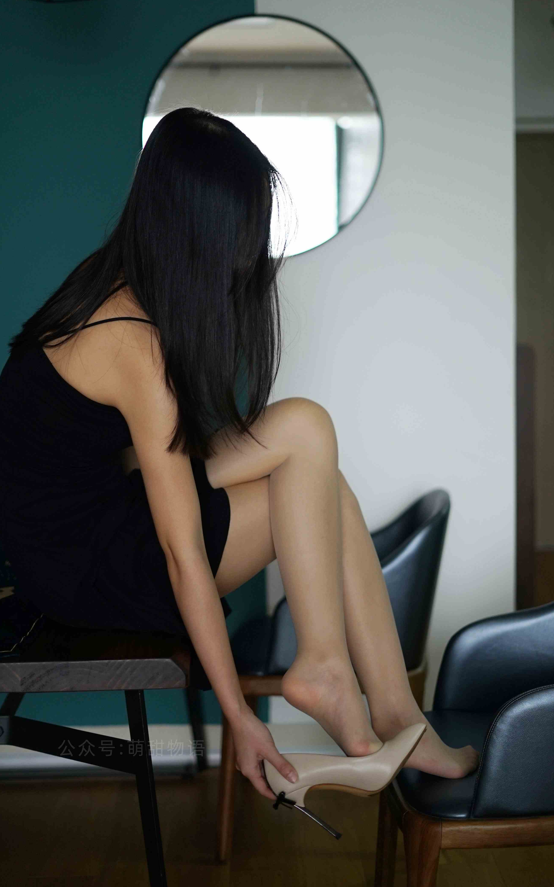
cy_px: 443
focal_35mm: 52
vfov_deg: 38.9
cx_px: 290
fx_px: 1256
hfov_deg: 24.9
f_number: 1.8
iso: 500
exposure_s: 1/160
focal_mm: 50
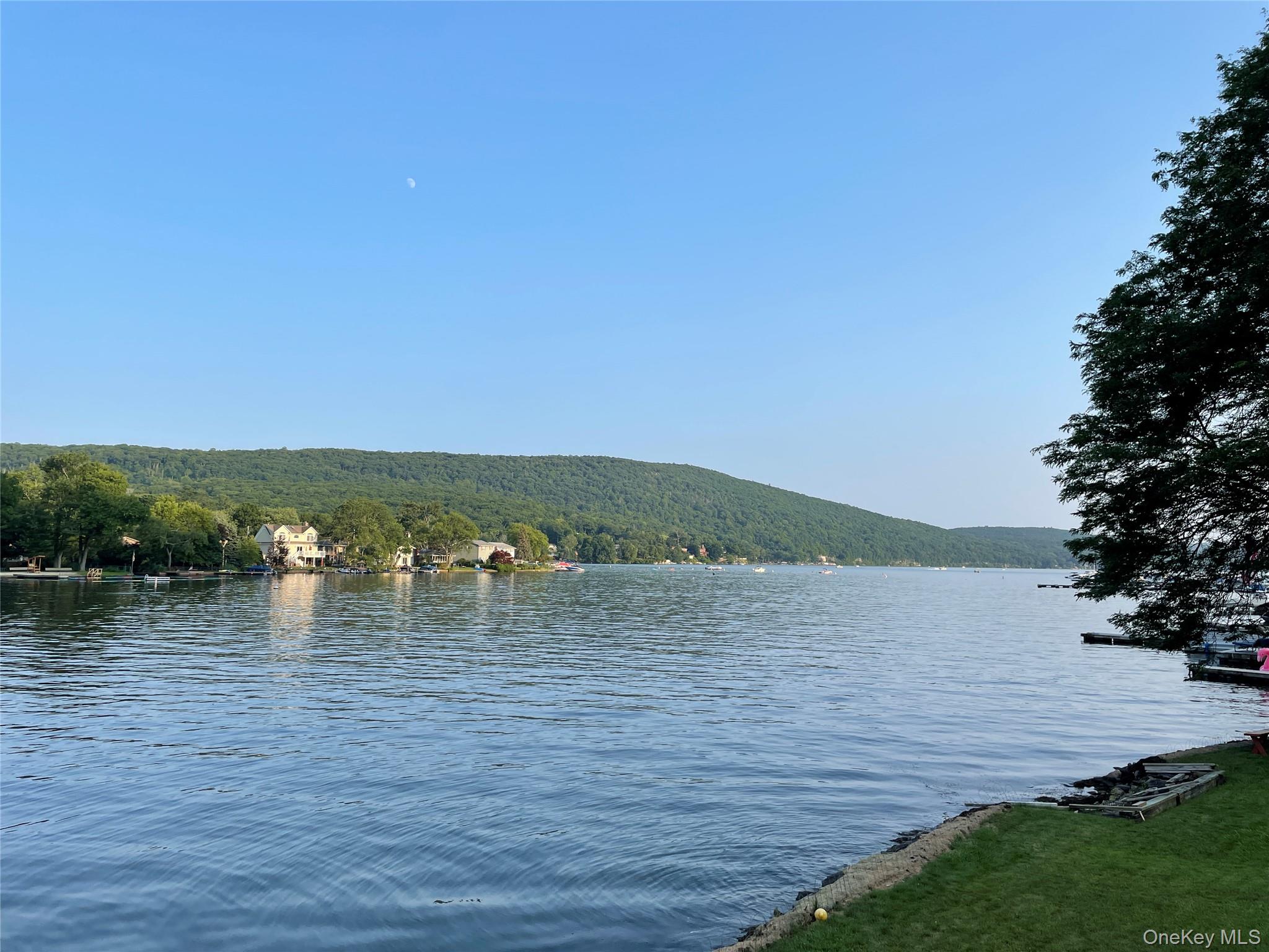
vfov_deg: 53.1
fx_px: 953
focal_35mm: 26
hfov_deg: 67.3
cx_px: 634
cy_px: 476
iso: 32
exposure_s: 1/1887
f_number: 1.6
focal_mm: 4.2
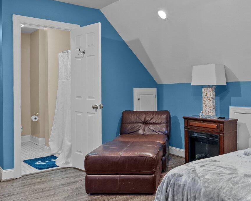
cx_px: 182
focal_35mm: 36
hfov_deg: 48.7
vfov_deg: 41.1
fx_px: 267
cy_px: 94
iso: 640
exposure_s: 1/5
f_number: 4
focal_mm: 16
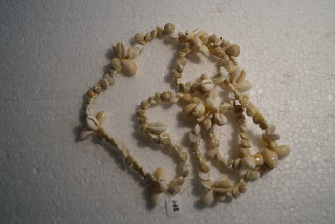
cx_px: 171
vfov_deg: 36.0
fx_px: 344
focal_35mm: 37
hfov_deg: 51.9
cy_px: 111
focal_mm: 24
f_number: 4
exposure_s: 1/60
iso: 250
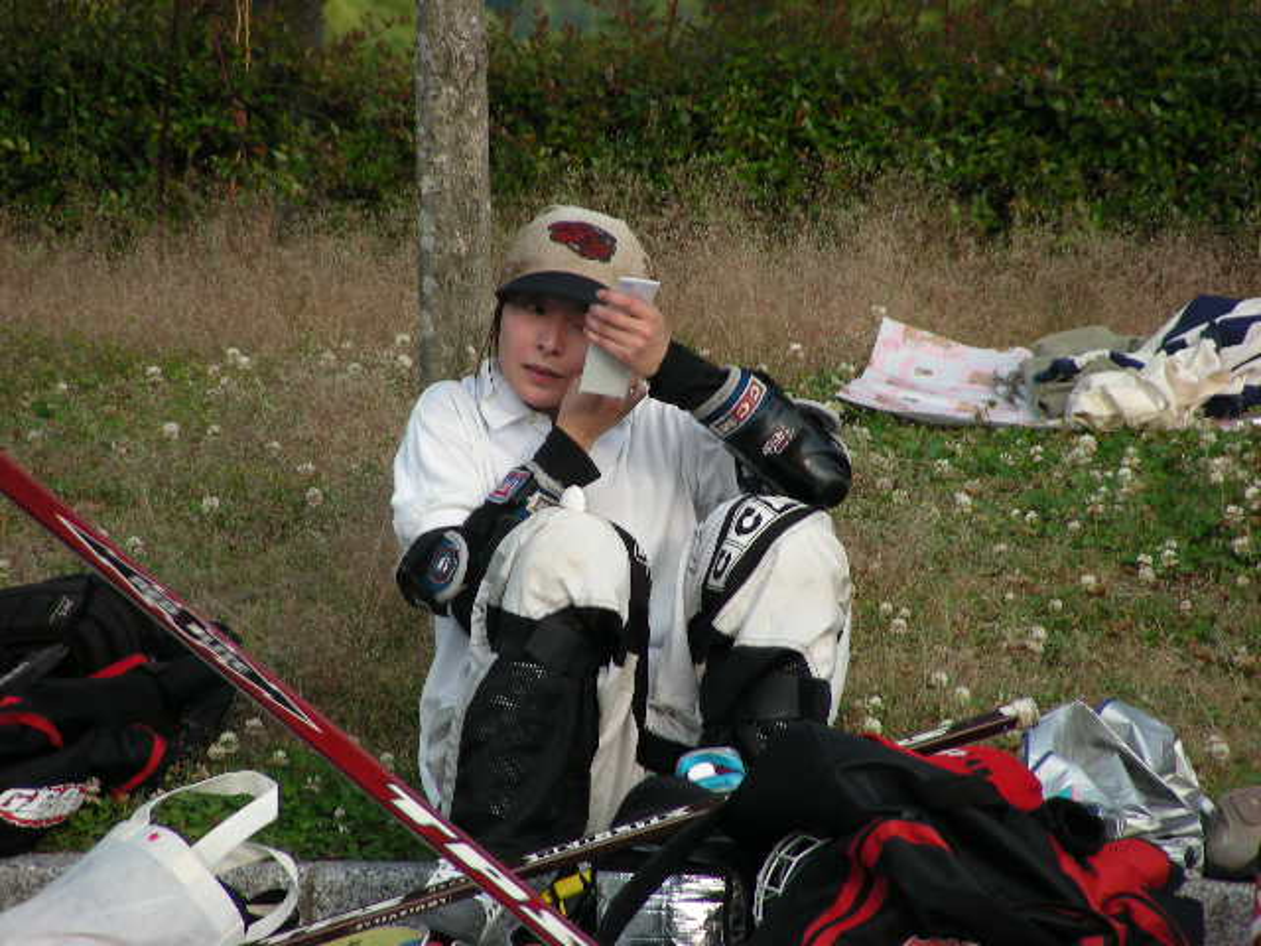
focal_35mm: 380
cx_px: 630
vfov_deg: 3.9
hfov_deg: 5.2
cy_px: 473
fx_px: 13843
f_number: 4
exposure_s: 1/190
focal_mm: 63.3
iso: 50
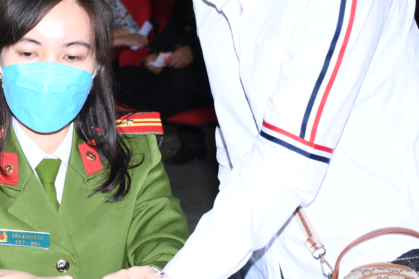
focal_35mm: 114
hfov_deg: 17.5
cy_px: 75
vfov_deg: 12.0
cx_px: 3
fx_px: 1327
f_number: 4
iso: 250
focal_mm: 32
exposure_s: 1/200
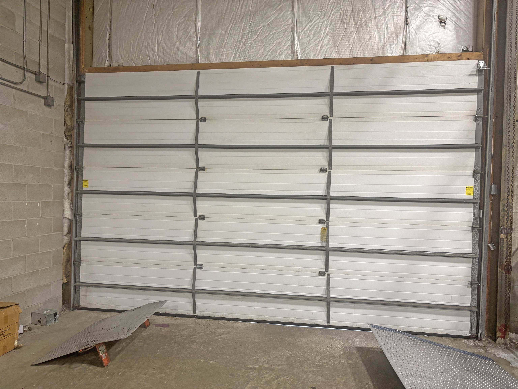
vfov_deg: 53.1
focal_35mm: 26
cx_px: 259
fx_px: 389
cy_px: 194
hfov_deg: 67.3
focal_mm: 5.96
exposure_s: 1/60
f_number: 1.6
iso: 200
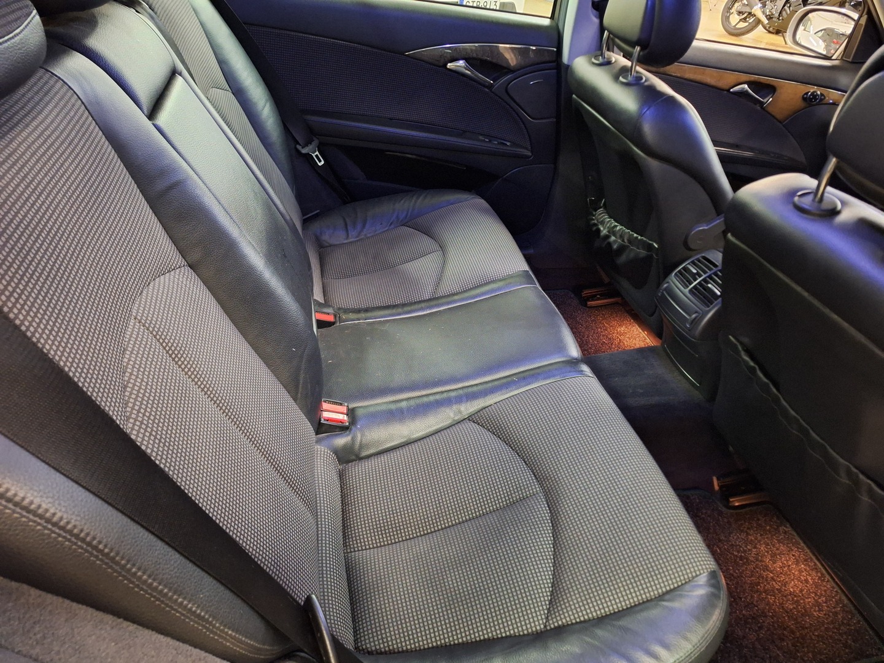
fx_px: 587
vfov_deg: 58.9
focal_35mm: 23
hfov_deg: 73.9
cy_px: 332
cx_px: 442
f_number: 1.8
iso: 1000
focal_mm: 5.54
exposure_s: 1/20
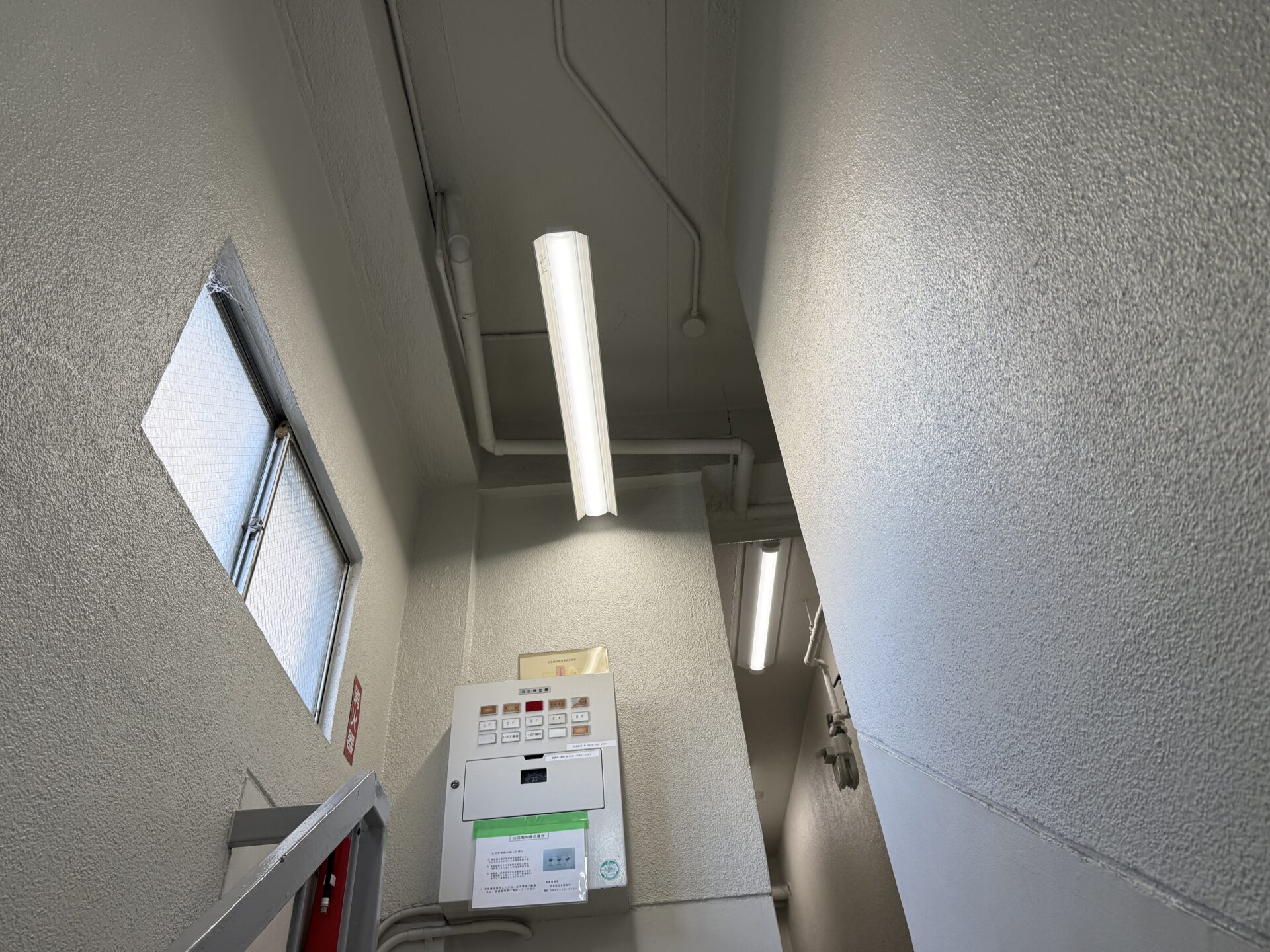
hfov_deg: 71.6
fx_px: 881
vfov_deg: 56.8
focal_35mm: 24
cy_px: 476
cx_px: 635
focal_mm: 6.76
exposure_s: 1/287
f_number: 1.78
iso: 100
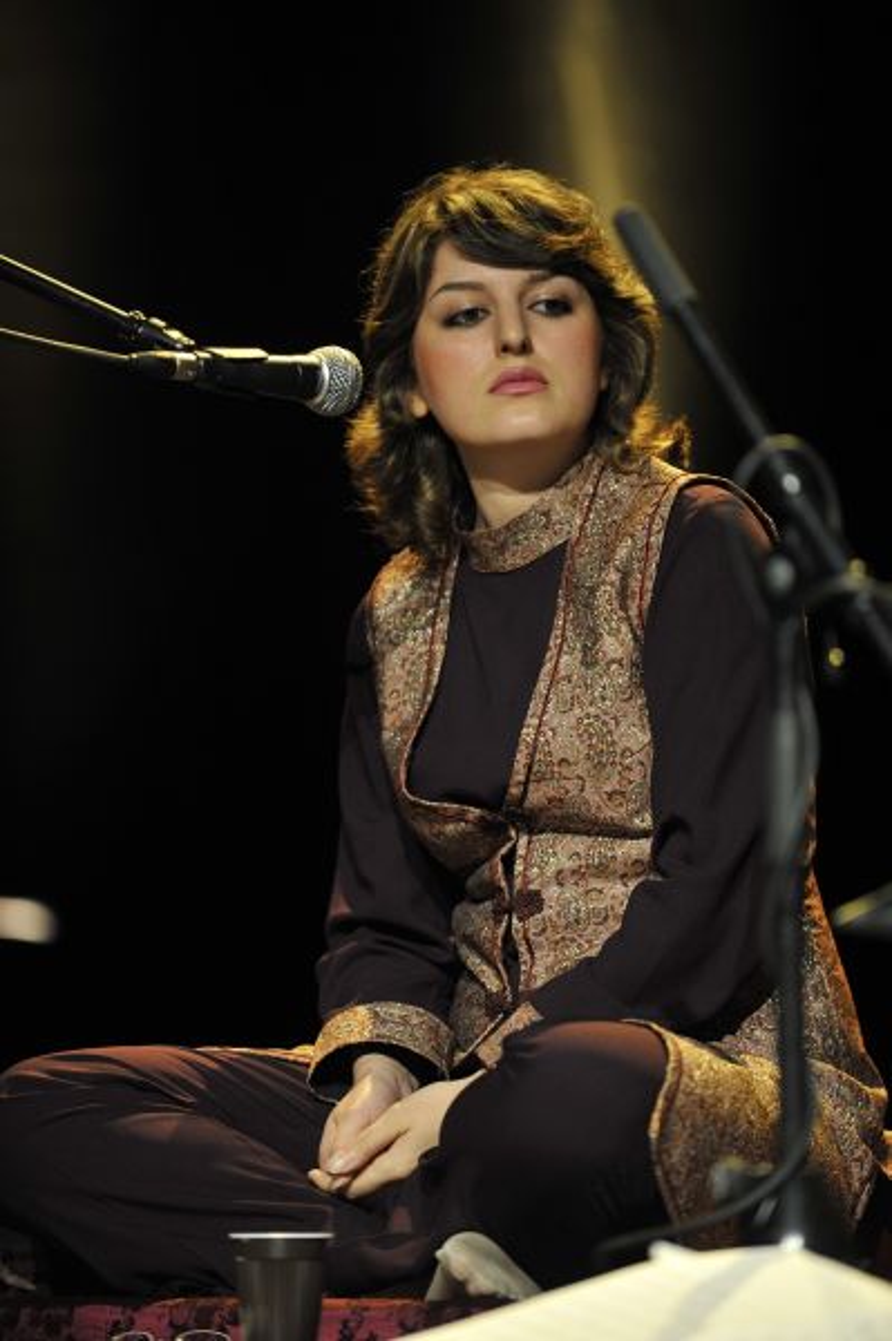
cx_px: 446
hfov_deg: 6.9
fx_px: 7446
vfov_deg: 10.3
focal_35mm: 200
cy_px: 670
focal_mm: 200
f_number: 2.8
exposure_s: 1/125
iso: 1250
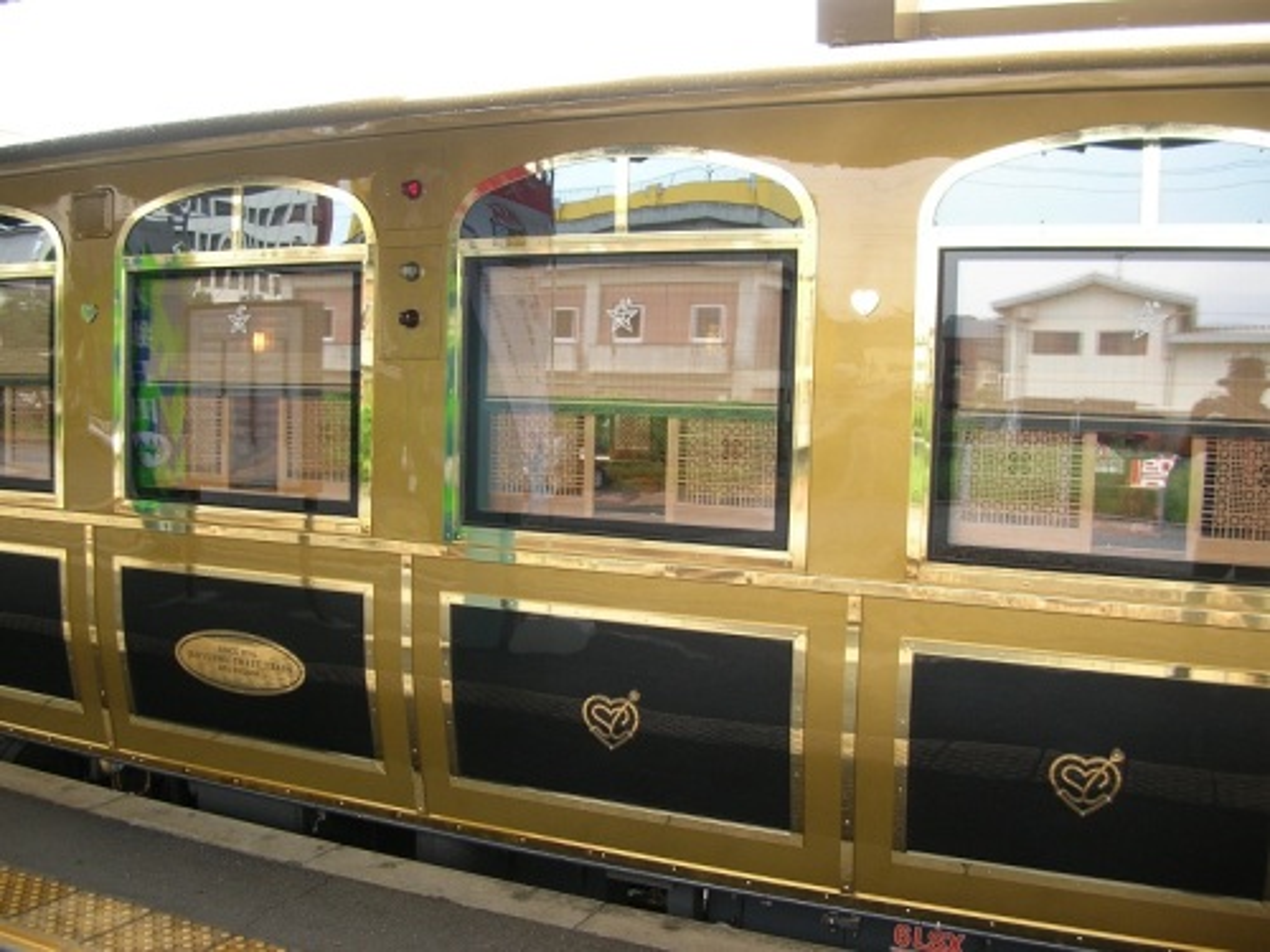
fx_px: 1284
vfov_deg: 40.7
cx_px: 635
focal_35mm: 35
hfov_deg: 52.6
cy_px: 476
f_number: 2.8
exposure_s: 1/69
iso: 50
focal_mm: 5.8
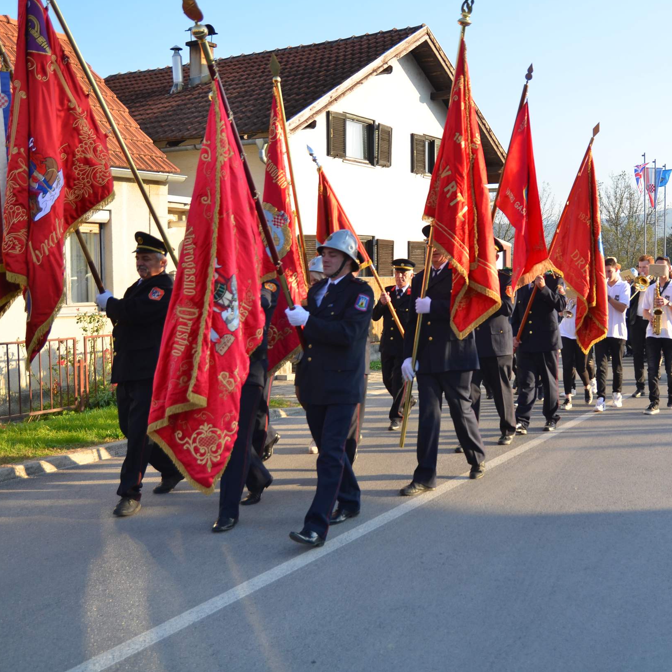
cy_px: 331
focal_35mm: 39
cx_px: 451
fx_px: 857
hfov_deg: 42.2
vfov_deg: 42.8
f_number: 3.5
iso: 200
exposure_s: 1/800
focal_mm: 20
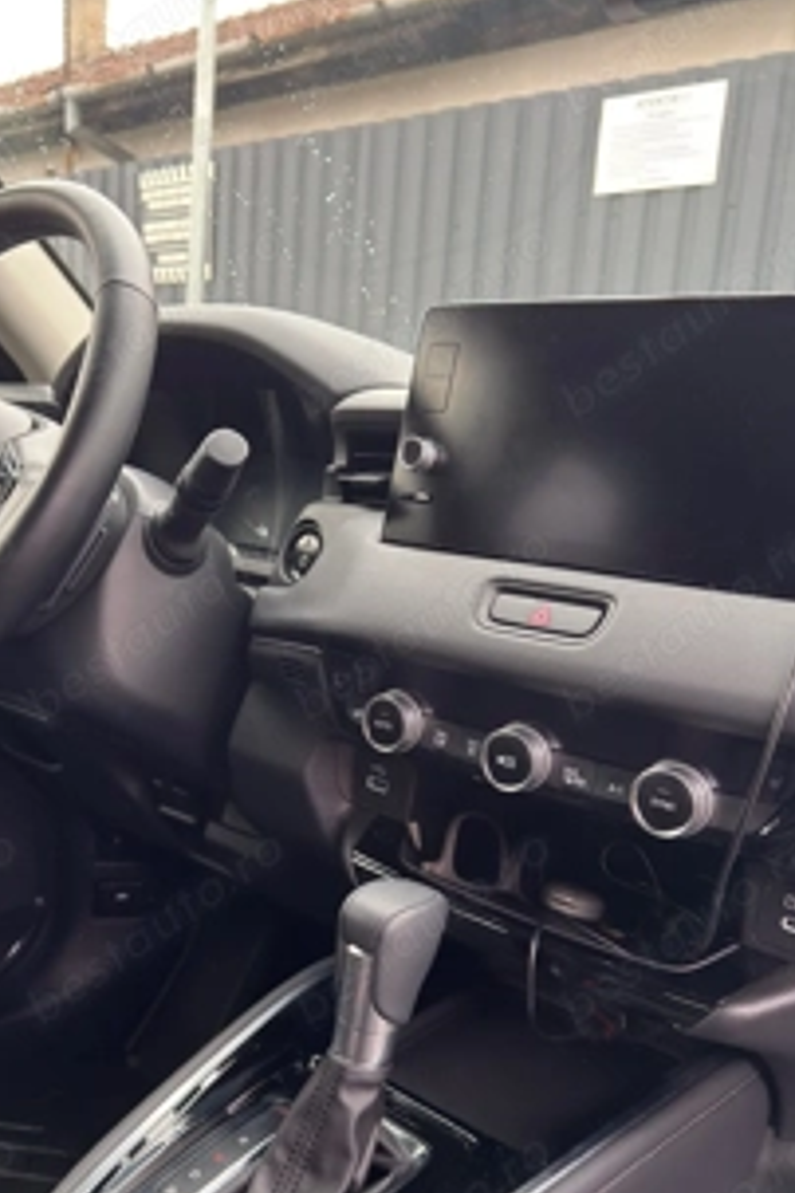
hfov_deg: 39.7
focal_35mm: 33
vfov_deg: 57.0
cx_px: 291
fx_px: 1093
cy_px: 689
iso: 160
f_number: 1.78
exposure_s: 1/60
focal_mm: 6.76
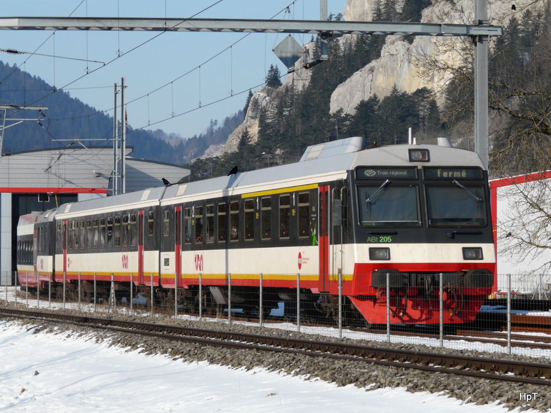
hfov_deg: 11.6
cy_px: 206
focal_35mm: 171
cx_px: 276
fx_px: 2722
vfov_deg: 8.7
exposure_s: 1/500
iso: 100
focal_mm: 28.1
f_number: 5.6
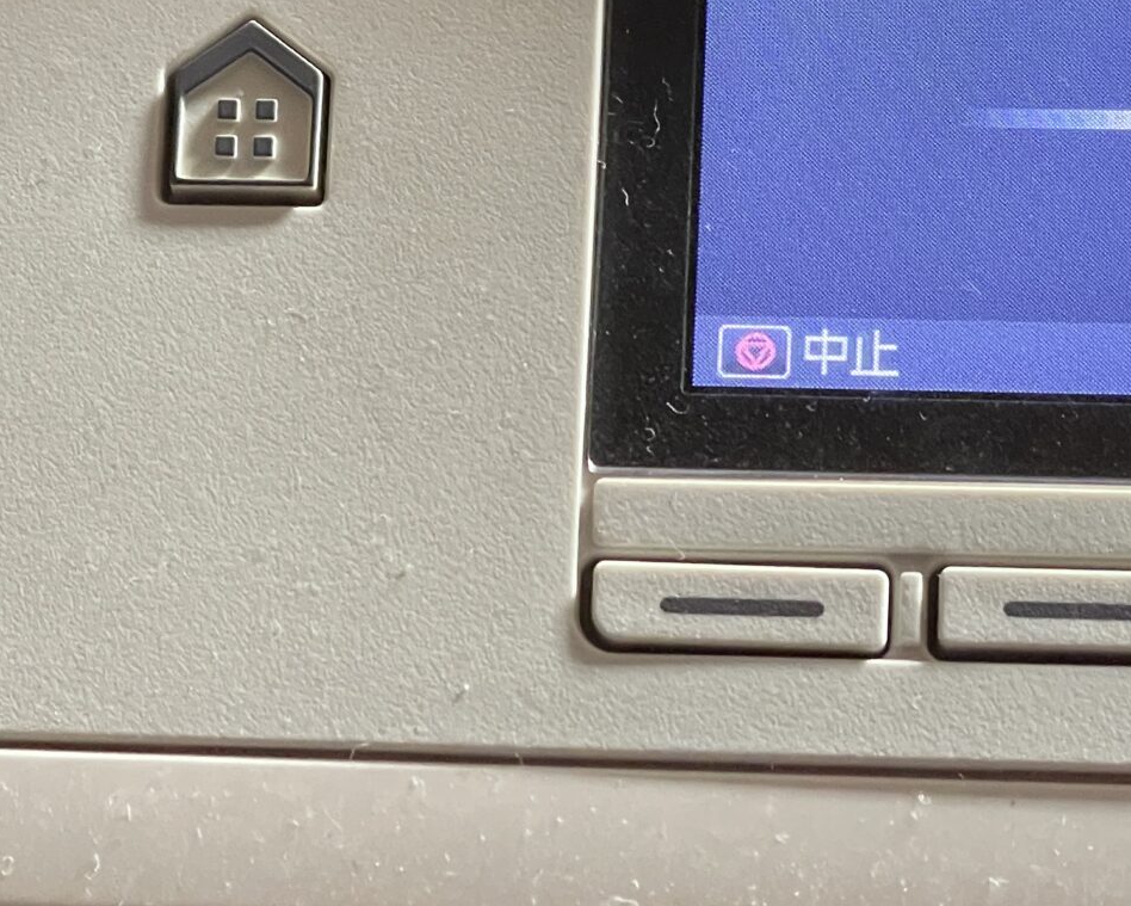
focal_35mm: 137
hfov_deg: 14.0
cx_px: 398
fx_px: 4587
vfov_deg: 11.3
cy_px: 581
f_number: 2
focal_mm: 6
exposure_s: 1/60
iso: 500
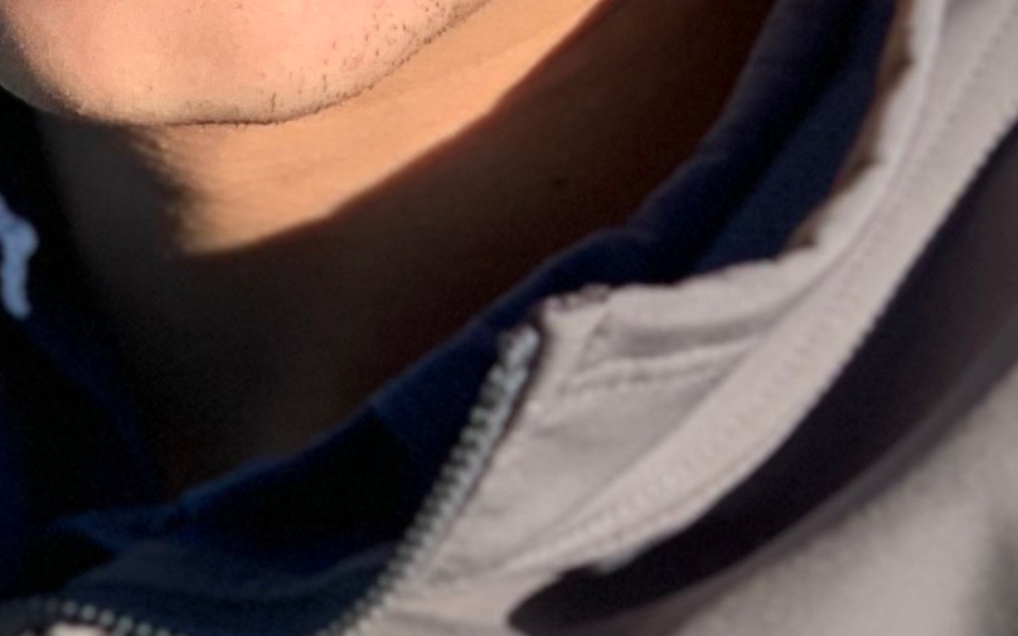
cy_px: 233
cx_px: 344
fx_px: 7630
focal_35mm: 275
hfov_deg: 7.6
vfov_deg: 4.8
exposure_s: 1/1065
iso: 16
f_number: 2.4
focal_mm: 6
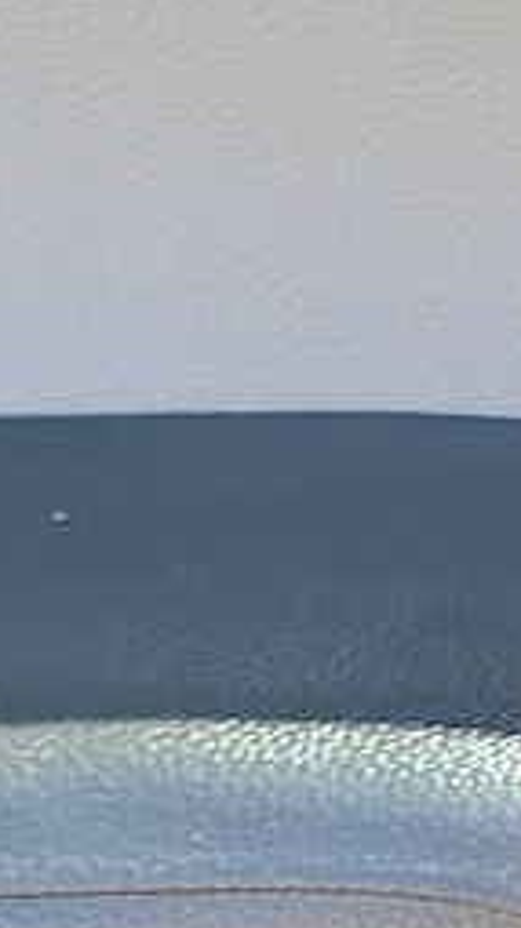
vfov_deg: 12.7
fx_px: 4037
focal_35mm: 164
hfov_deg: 7.0
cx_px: 1264
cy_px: 1175
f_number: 1.8
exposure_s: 1/59
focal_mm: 6.7
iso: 60
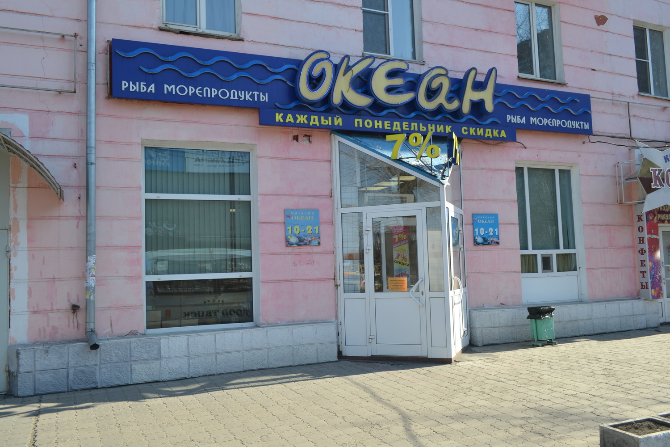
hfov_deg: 61.9
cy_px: 224
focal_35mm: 30
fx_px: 558
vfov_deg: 43.6
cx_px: 335
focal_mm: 20
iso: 100
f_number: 6.3
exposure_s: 1/160
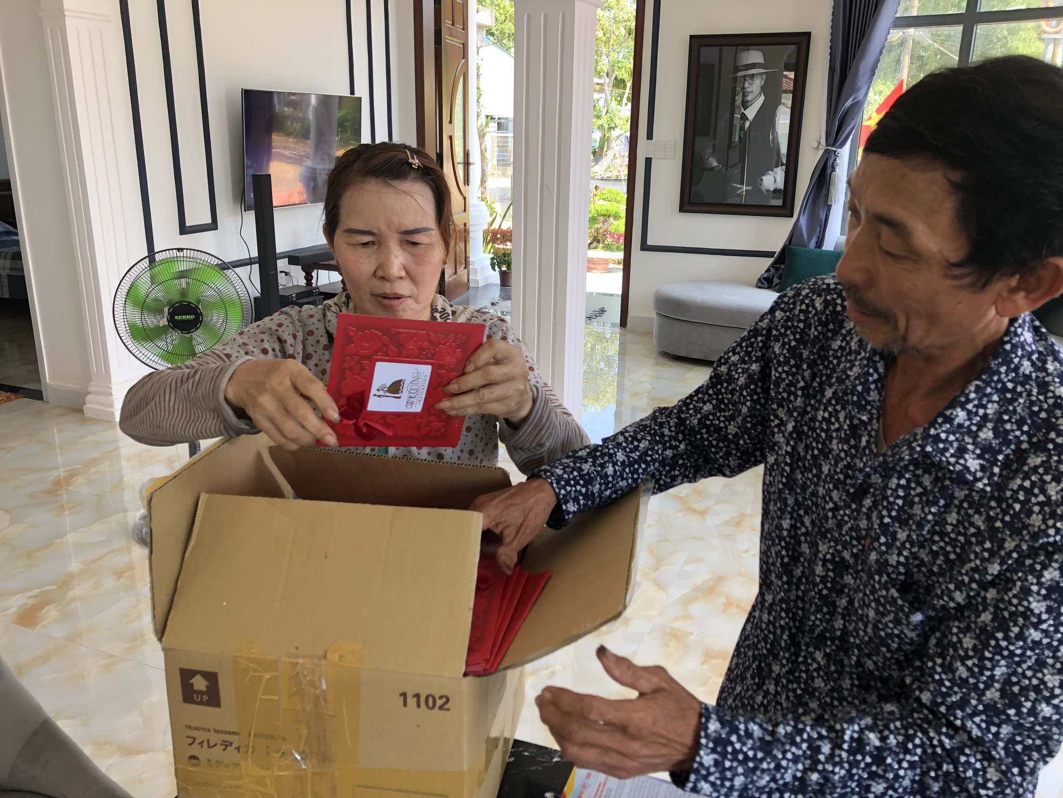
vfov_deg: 49.7
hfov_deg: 63.4
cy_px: 399
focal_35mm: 28
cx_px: 532
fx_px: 860
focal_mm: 4
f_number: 1.8
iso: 40
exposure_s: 1/120
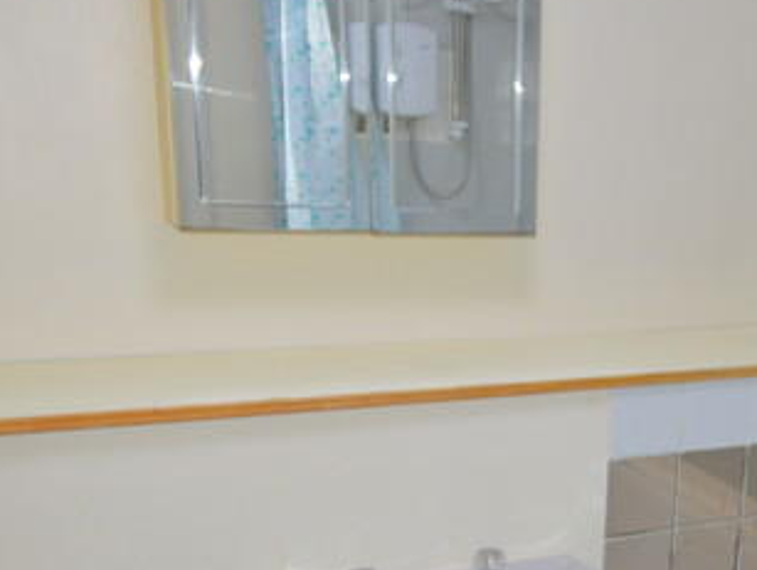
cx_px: 705
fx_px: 1051
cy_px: 468
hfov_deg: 36.7
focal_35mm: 48
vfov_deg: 29.5
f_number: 4
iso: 400
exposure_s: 1/60
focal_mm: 10
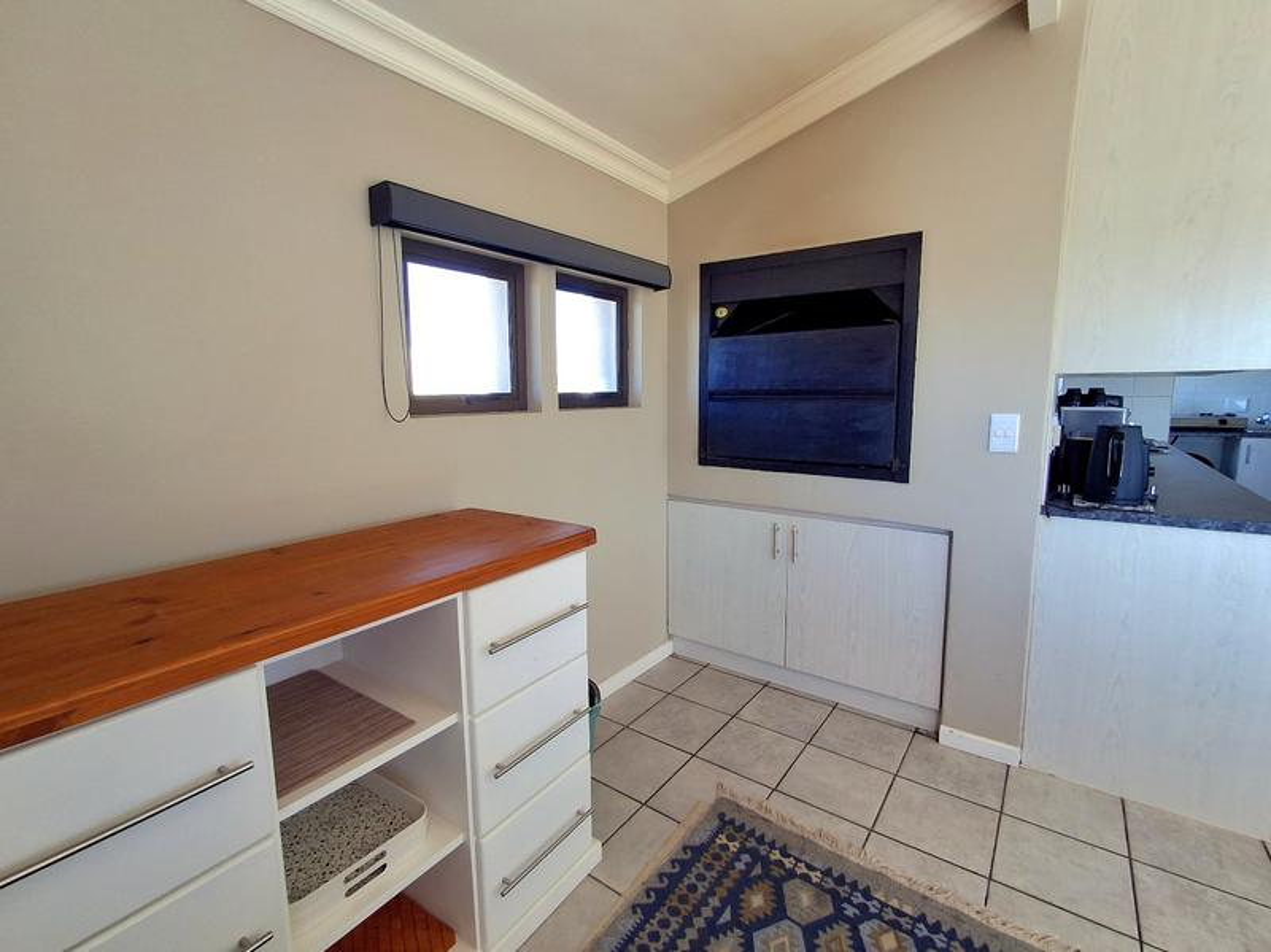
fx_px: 587
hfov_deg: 94.5
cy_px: 476
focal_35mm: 16
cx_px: 636
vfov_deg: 78.0
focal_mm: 1.64
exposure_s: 1/100
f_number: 2.2
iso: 40
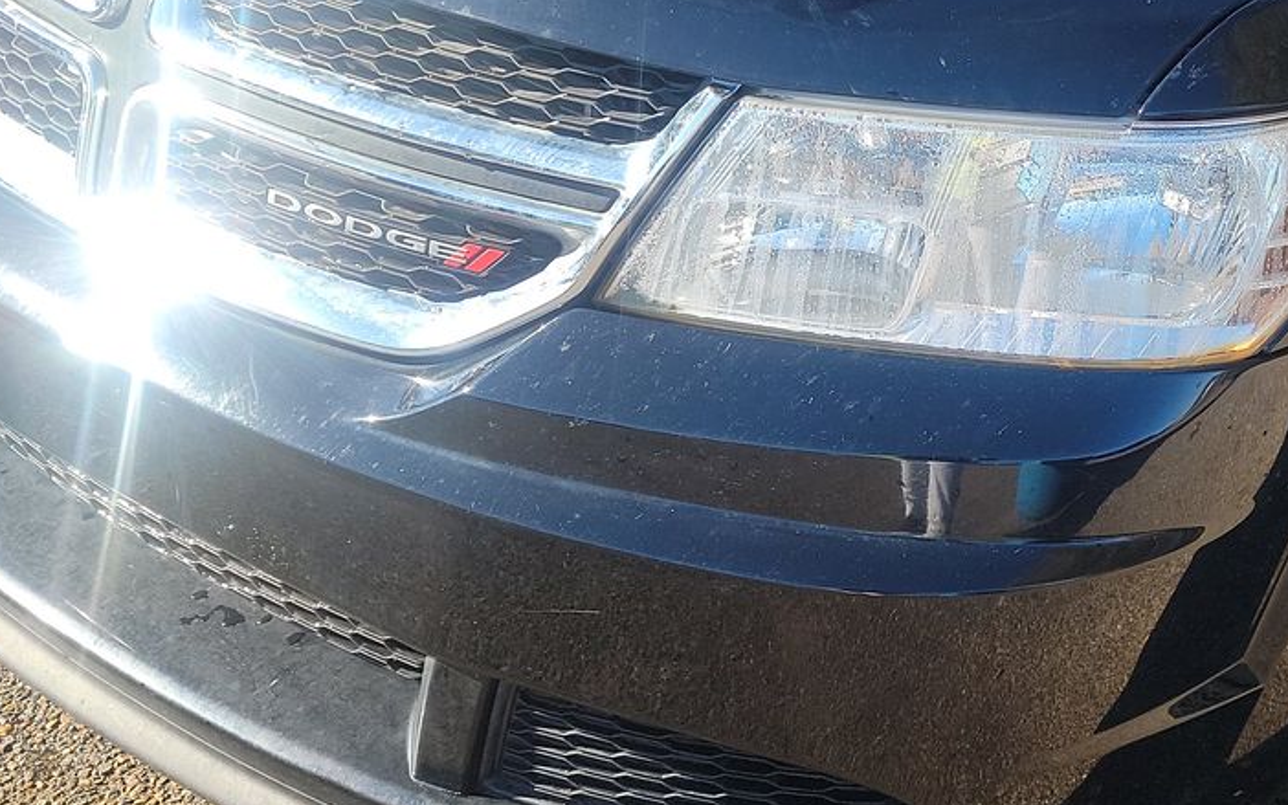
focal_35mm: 58
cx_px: 1207
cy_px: 94
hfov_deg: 32.9
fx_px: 2036
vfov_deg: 21.9
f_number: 1.8
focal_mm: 6.7
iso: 50
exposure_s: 1/236
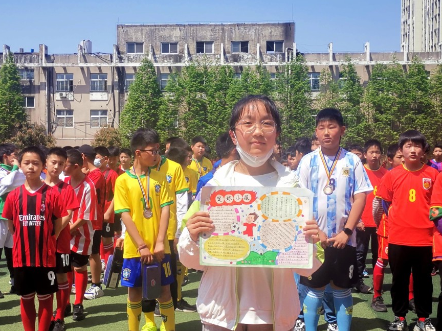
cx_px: 214
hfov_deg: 38.2
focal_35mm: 50
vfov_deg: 29.1
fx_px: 638
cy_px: 187
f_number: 1.8
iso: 50
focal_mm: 4.75
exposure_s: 1/4016
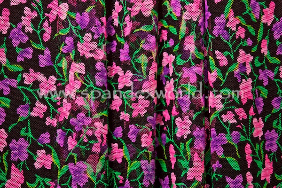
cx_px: 141
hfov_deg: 12.2
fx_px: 1316
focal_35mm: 168
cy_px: 94
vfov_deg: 8.2
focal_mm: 112
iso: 400
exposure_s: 1/640
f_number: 11
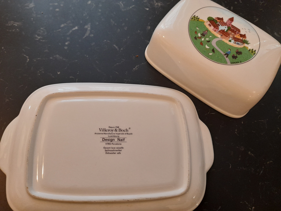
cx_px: 140
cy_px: 106
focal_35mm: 25
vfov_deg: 54.9
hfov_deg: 69.4
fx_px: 203
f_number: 2
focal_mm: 4.6
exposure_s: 1/50
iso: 400
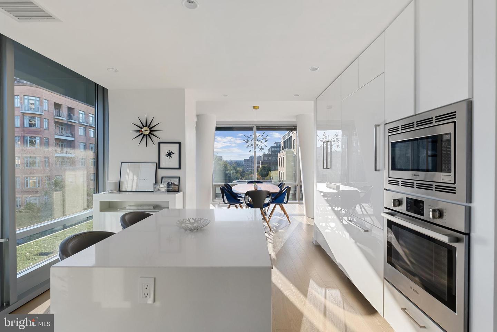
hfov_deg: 93.3
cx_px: 248
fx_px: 235
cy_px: 166
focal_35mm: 17
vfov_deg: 70.5
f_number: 5.6
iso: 320
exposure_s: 1/25
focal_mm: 17
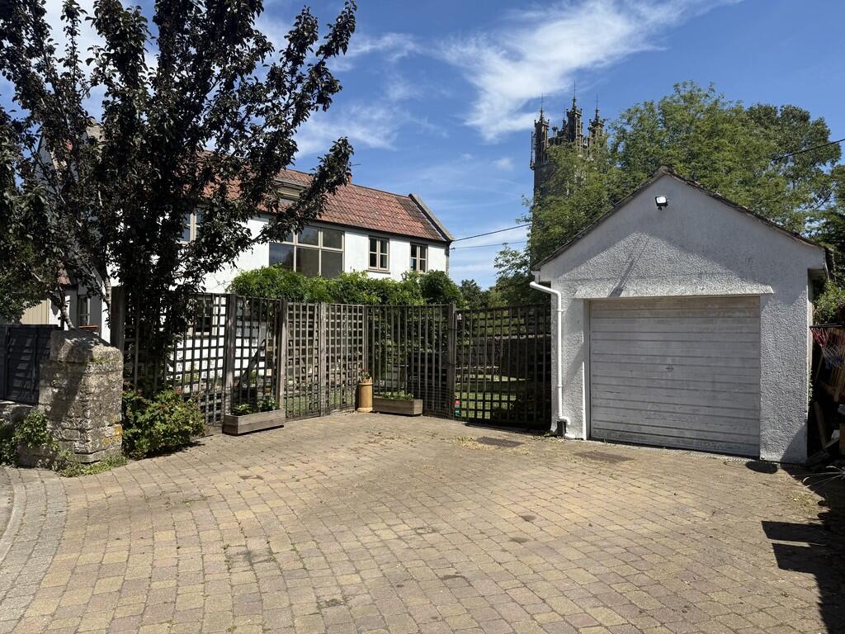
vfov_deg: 56.8
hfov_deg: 71.6
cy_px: 317
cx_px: 422
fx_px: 586
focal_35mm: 24
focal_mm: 6.76
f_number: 1.78
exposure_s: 1/4673
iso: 80
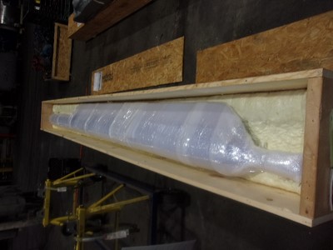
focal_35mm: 27
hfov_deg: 65.3
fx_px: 260
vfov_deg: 51.4
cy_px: 125
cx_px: 166
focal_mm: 4.9
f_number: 3
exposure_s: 1/34
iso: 125
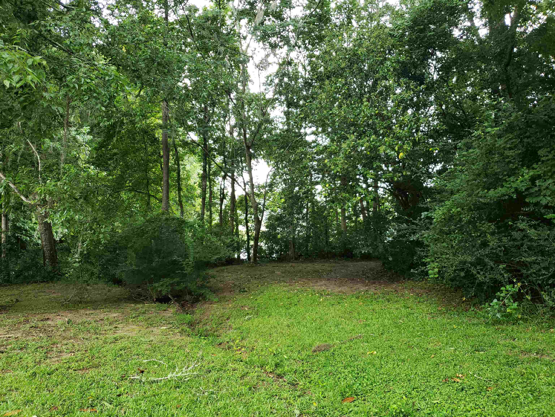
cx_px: 278
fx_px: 417
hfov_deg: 67.3
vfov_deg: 53.1
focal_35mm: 26
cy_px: 208
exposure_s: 1/60
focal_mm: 4.3
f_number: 1.5
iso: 100
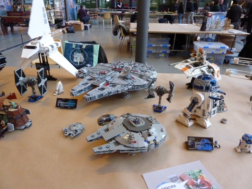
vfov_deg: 54.9
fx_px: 182
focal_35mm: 25
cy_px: 94
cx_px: 126
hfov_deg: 69.4
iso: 800
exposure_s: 1/60
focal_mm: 4.1
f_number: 3.3
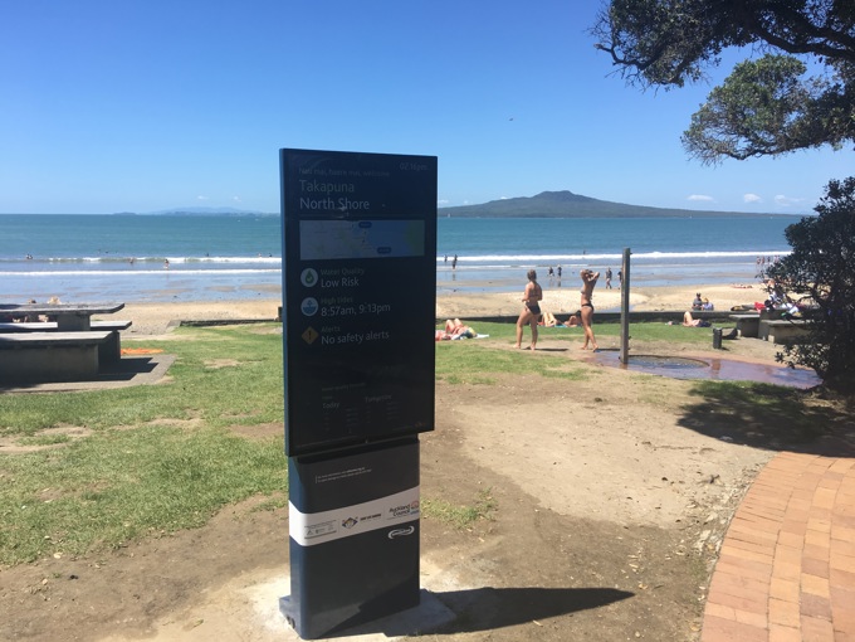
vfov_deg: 48.2
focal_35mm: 29
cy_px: 321
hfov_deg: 61.7
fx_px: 716
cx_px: 428
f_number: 2.2
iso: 25
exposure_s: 1/950
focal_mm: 4.15
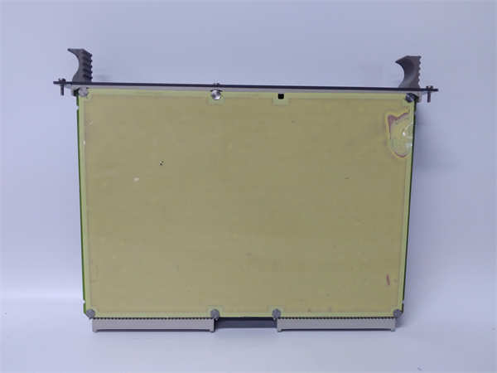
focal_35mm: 27
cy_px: 186
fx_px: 388
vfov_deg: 51.4
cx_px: 248
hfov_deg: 65.3
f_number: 2
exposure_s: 1/33
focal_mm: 3.79
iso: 182
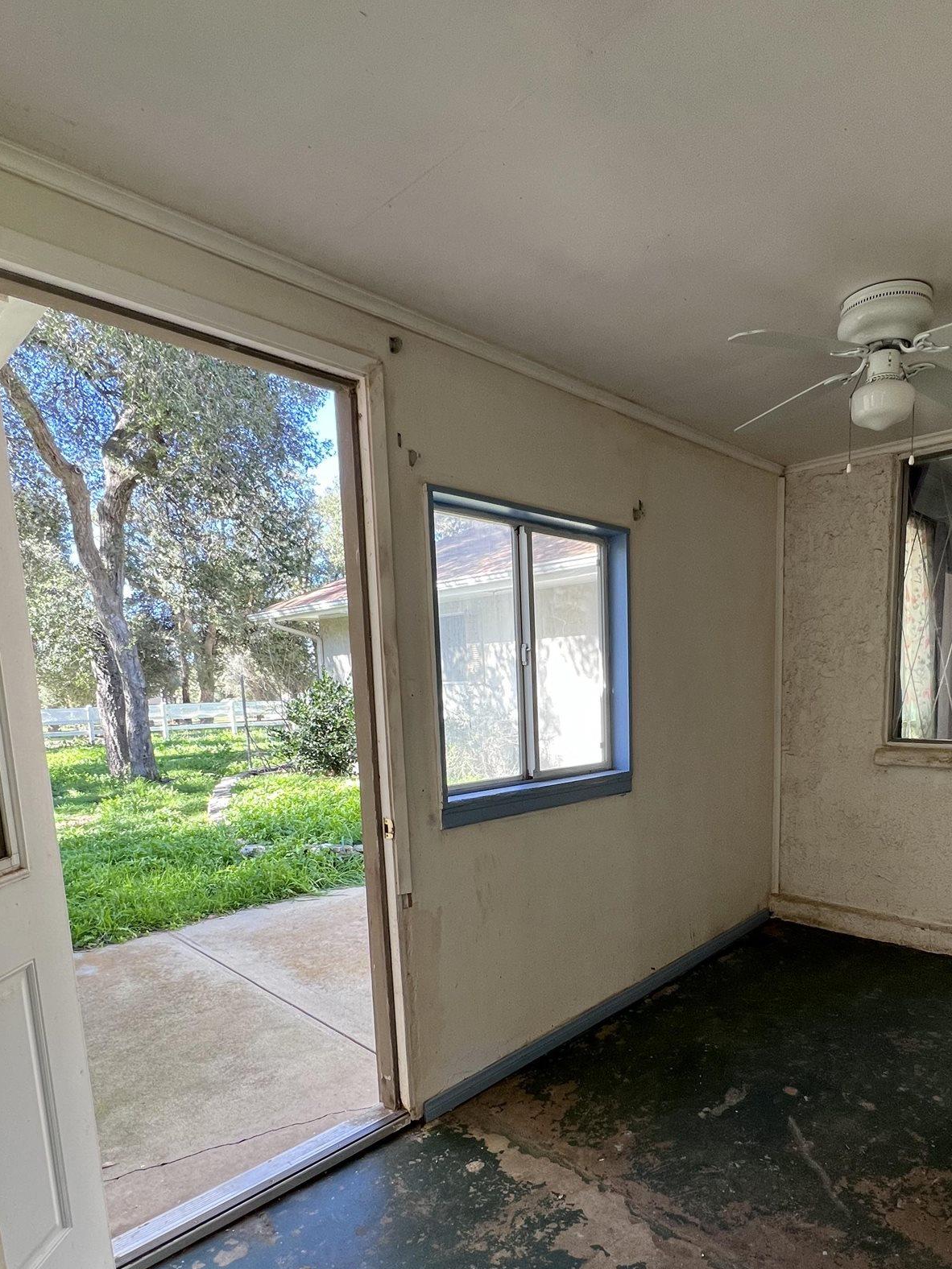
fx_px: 697
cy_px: 799
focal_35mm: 19
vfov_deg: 82.9
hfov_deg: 67.7
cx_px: 591
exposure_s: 1/99
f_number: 1.8
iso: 100
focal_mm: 1.57
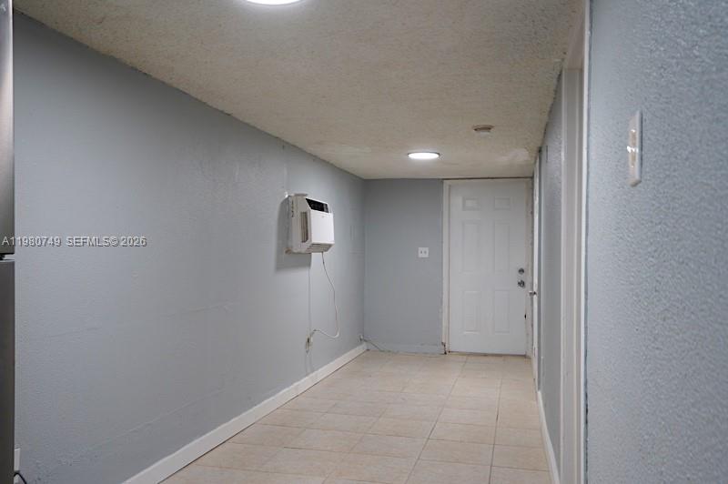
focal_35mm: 29
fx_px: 586
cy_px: 242
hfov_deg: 63.7
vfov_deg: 44.9
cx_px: 364
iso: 320
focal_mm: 29
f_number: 10
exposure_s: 1/1.25
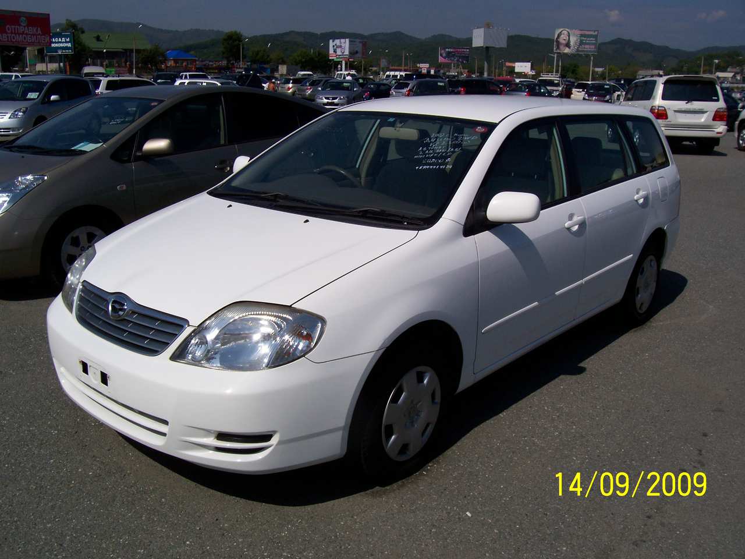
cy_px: 280
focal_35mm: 34
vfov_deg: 41.8
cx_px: 372
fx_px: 732
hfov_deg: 54.0
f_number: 5.1
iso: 80
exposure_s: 1/1196
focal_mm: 5.6
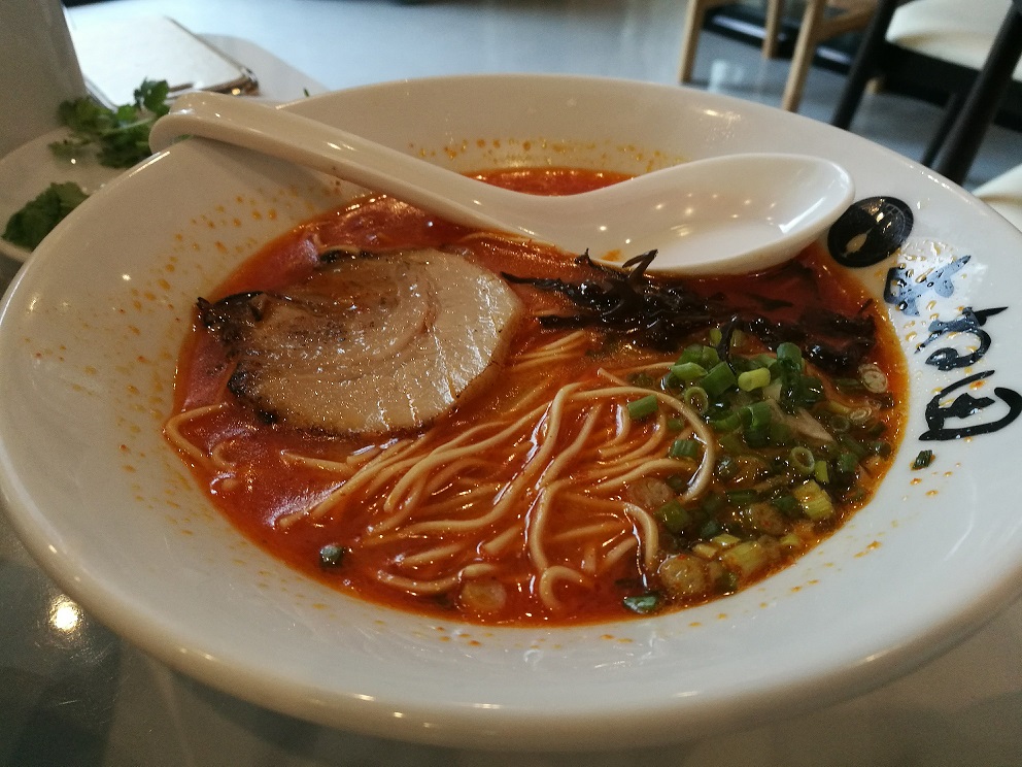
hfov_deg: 65.3
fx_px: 797
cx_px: 511
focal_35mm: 27
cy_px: 384
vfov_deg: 51.4
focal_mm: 4.5
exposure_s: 1/33.3
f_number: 2.2
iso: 250
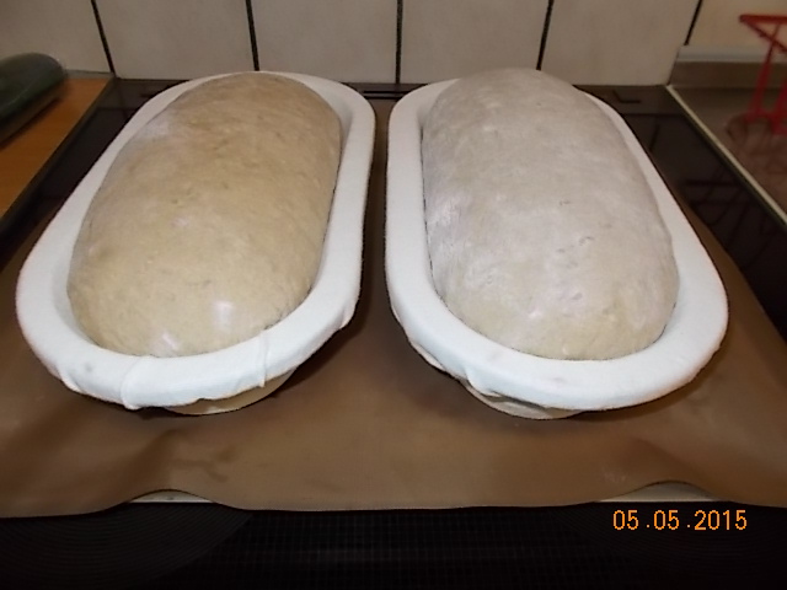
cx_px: 394
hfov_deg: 67.3
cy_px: 295
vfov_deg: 53.1
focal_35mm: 26
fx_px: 591
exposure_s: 1/25
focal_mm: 4.6
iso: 200
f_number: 3.2
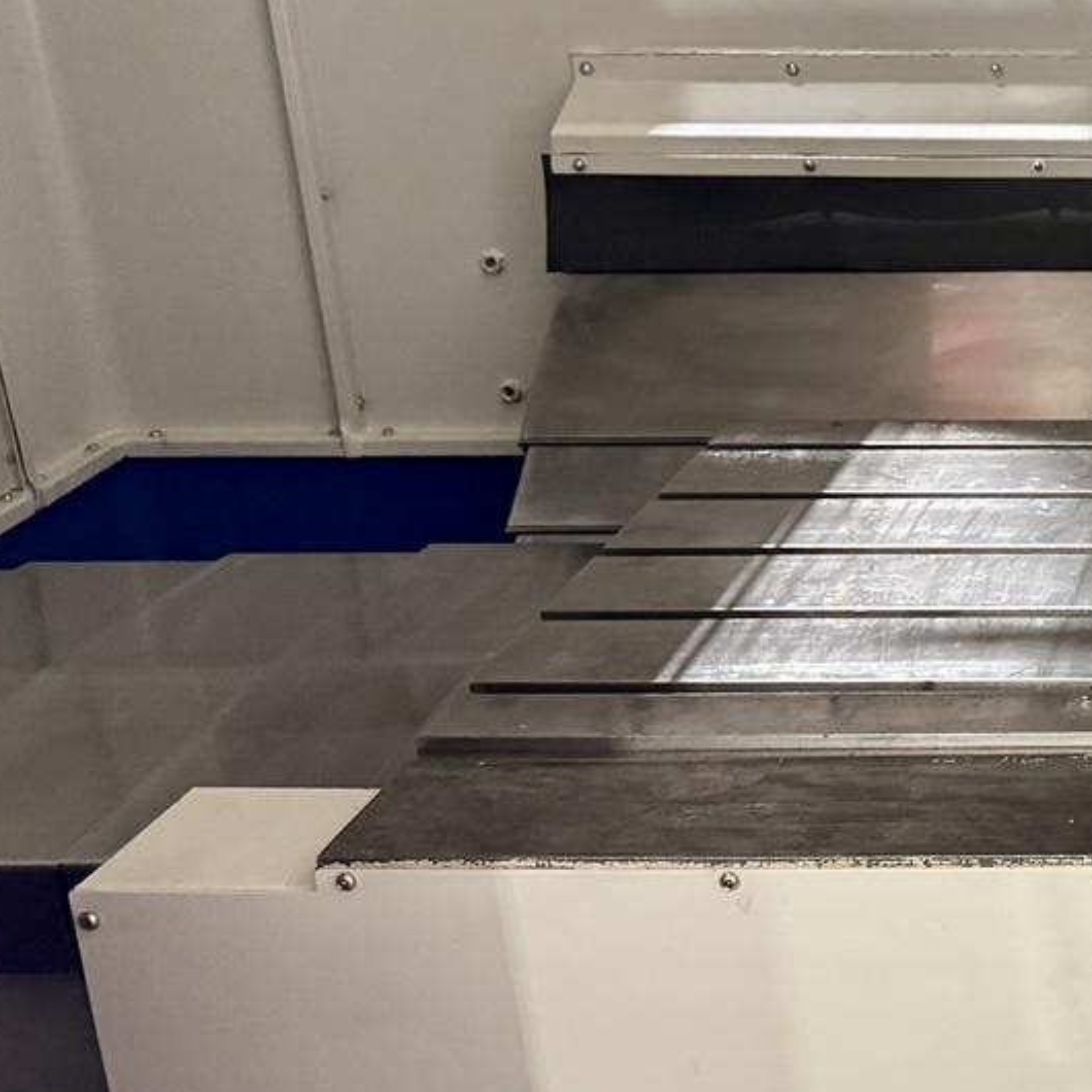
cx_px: 1486
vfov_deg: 26.8
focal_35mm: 64
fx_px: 2284
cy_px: 441
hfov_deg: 23.3
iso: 1000
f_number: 1.78
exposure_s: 1/25
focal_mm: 6.76
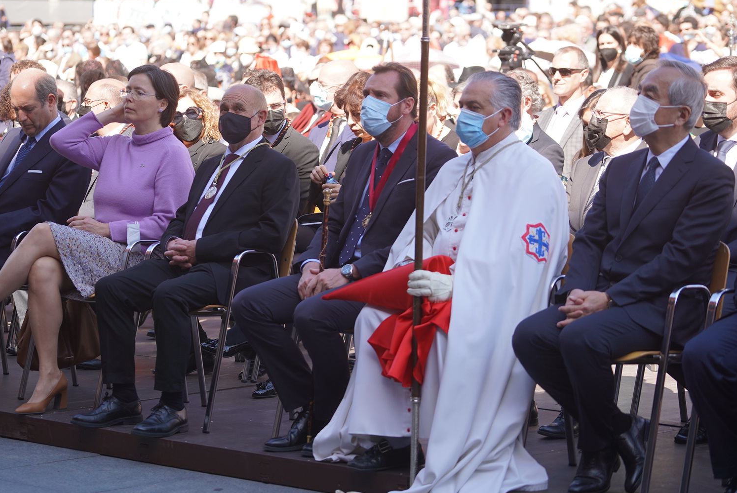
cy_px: 254
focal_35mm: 118
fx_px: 2418
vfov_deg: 11.6
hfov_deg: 17.3
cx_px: 350
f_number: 4
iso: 100
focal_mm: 109
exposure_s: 1/200
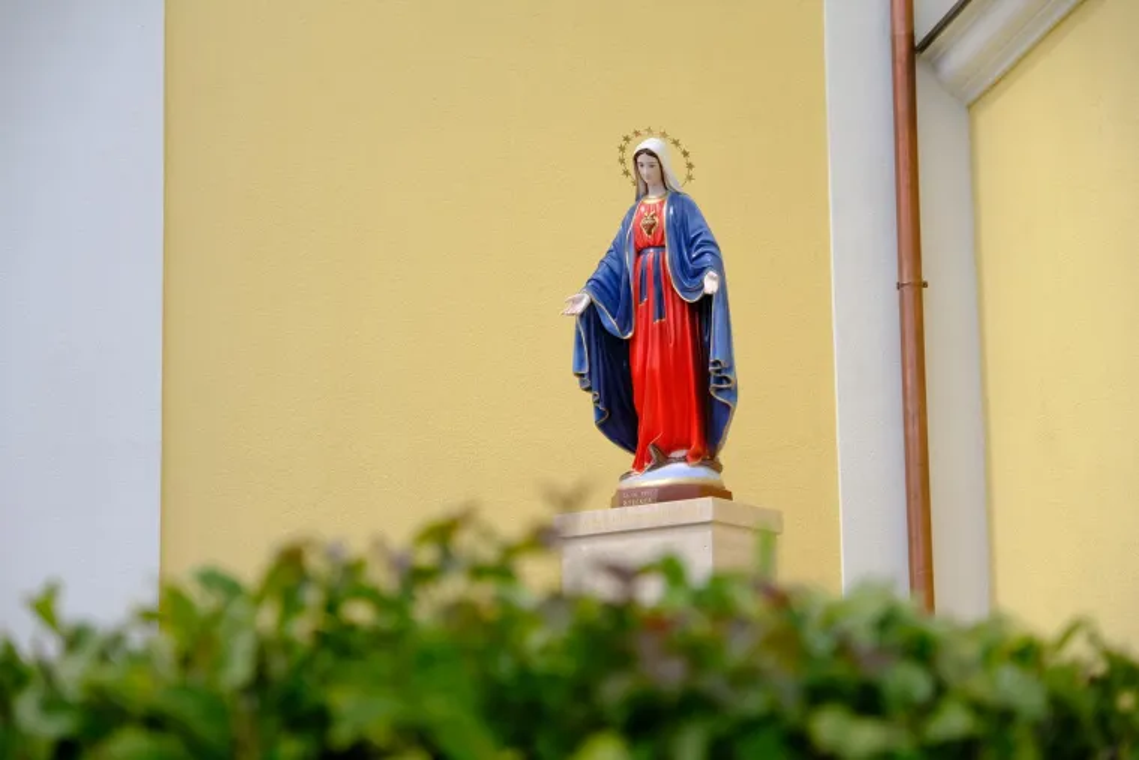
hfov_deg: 24.5
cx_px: 570
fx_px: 2626
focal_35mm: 83
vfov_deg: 16.5
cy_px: 380
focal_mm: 55
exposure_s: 1/2000
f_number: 2.8
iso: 200
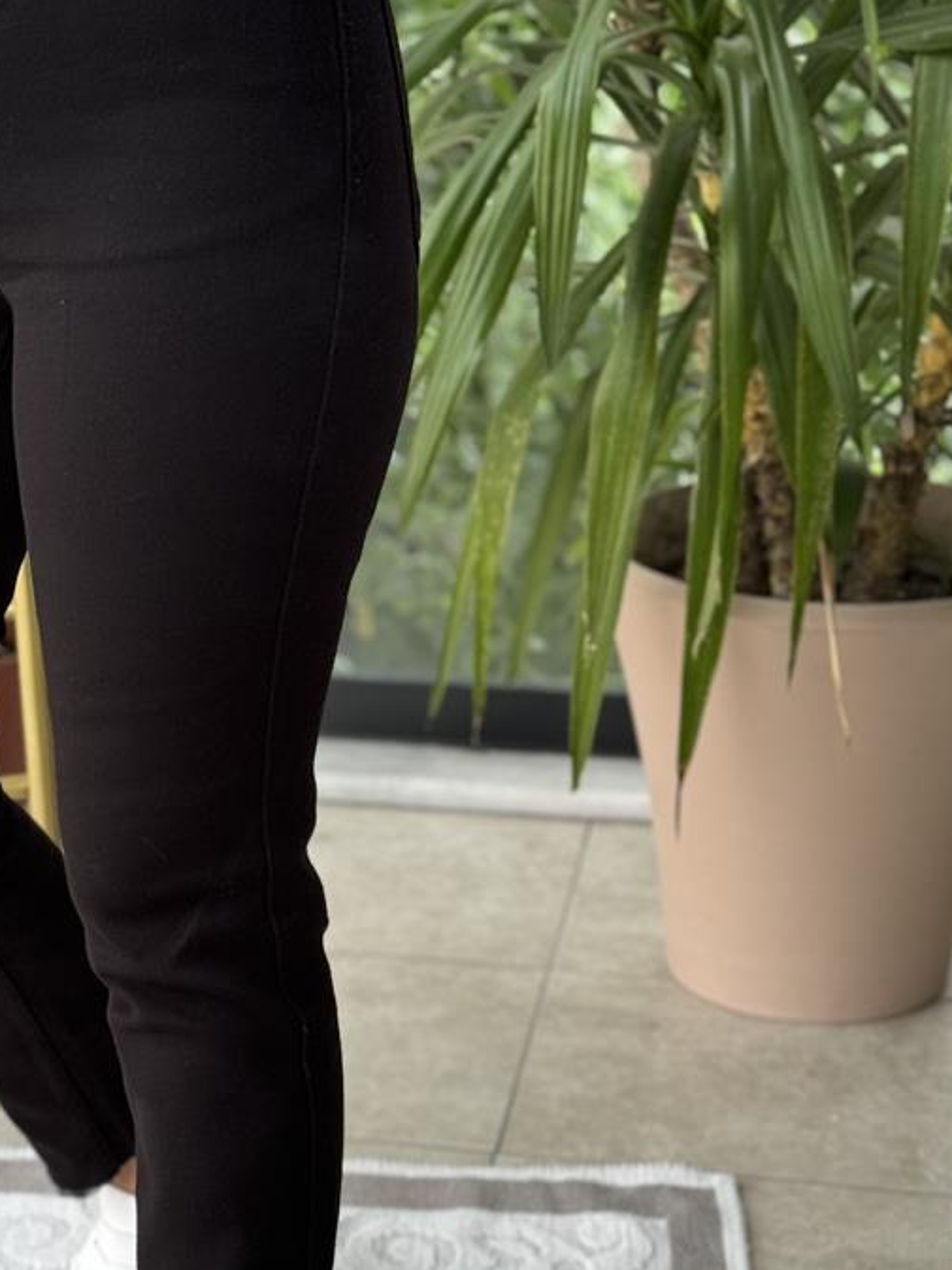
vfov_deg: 20.6
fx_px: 3486
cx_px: 222
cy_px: 826
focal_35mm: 95
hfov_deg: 15.5
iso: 100
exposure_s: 1/71
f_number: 1.78
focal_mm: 6.76
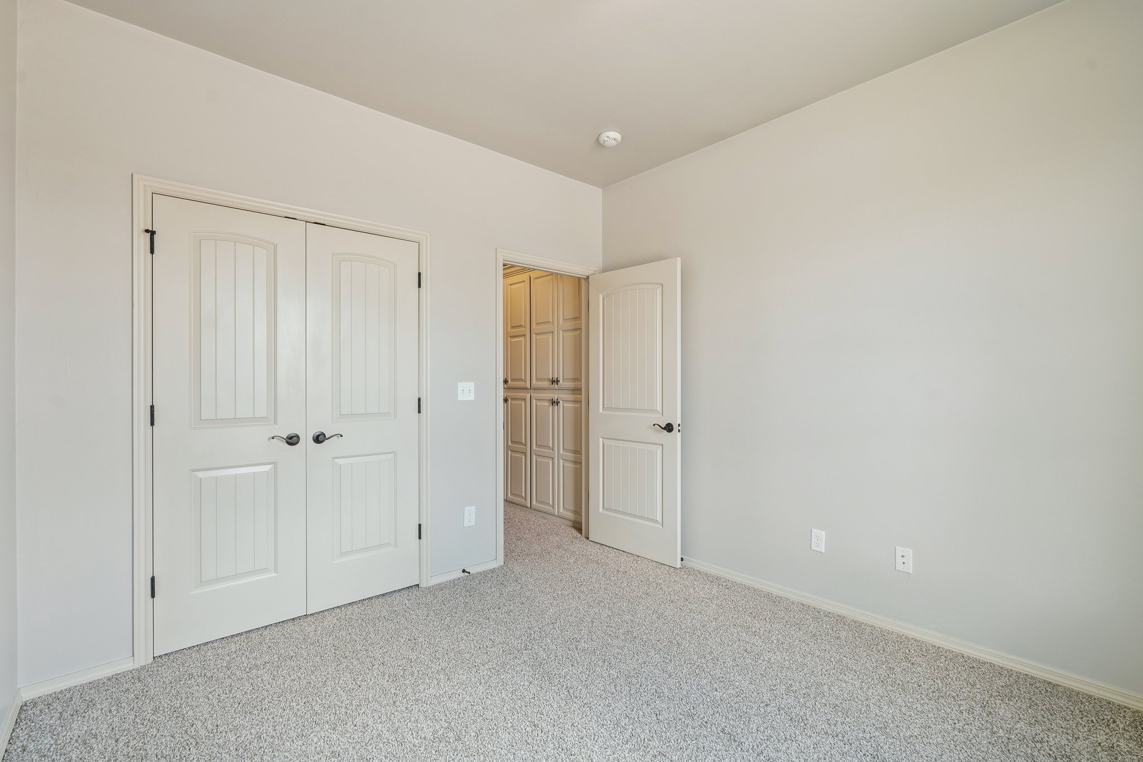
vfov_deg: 73.7
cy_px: 381
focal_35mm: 16
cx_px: 572
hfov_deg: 96.7
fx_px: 508
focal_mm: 16
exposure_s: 1/80
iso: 200
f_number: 7.1
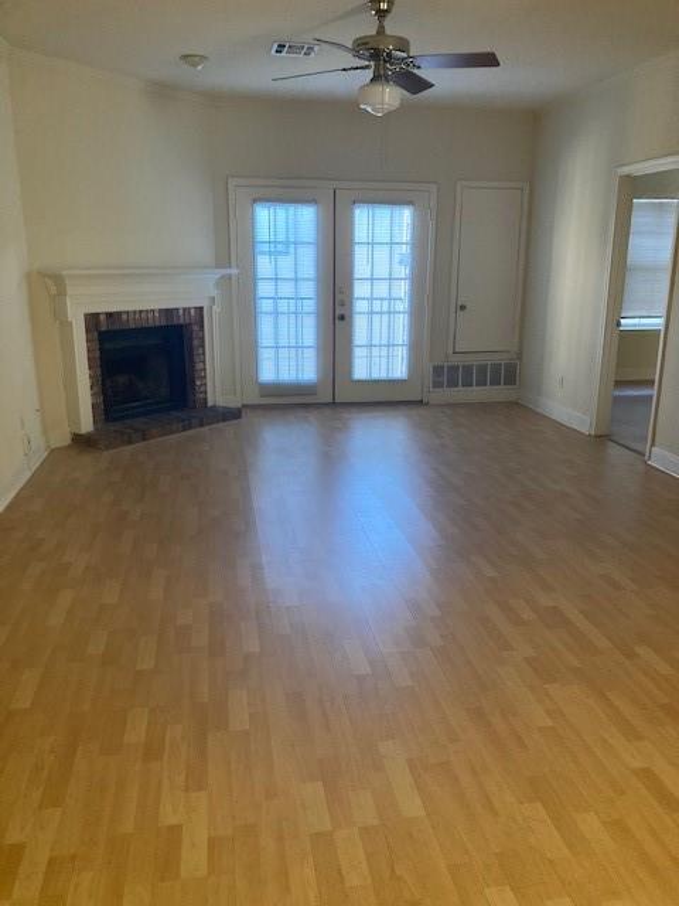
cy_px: 453
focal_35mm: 28
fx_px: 732
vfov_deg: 63.4
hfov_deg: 49.7
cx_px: 340
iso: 250
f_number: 1.8
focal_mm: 3.99
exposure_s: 1/40
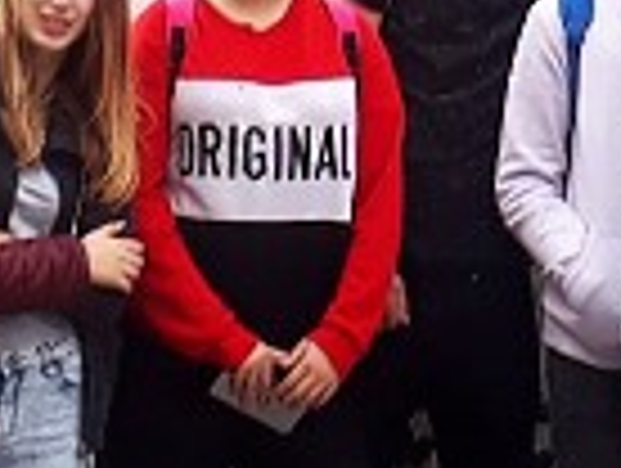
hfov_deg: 11.3
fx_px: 2803
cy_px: -428
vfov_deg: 9.0
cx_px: 1300
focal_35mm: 156
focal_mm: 3.6
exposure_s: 1/346
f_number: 1.9
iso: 40
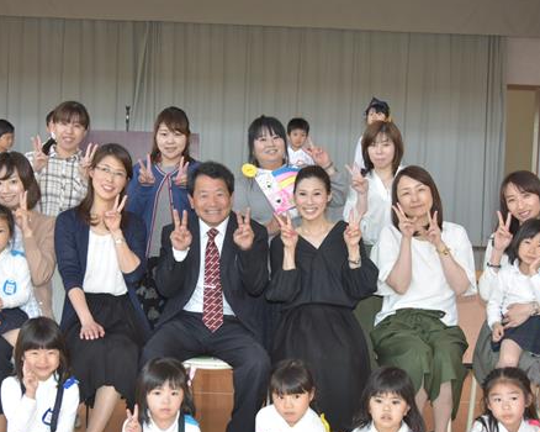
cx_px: 210
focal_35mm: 59
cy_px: 268
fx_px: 943
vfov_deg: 25.7
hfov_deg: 31.9
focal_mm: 34
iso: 1600
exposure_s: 1/100
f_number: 5.6
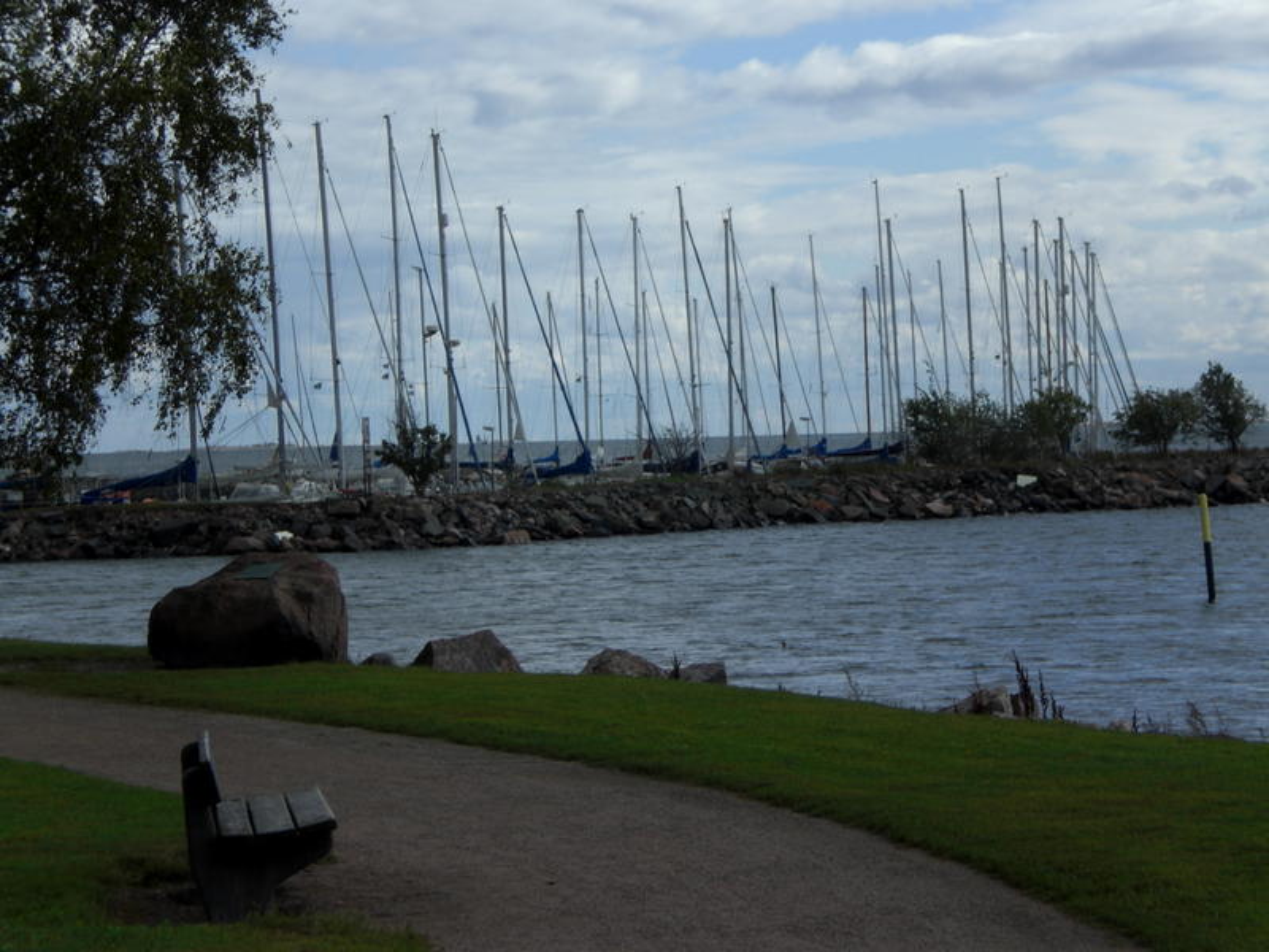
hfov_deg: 17.3
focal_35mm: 114
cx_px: 634
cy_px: 476
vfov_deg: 13.0
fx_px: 4179
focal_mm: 18.9
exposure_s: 1/250
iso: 50
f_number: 5.9
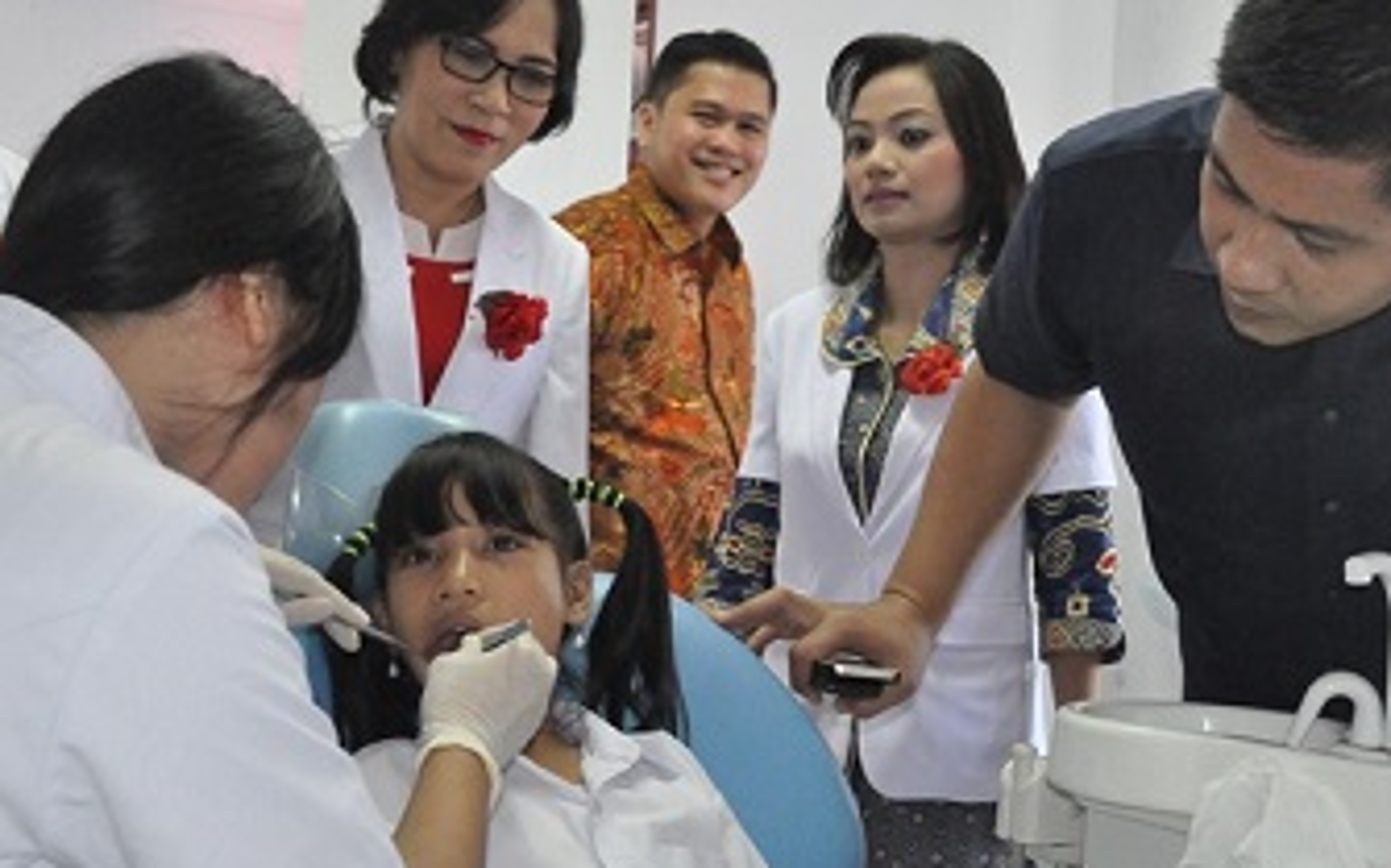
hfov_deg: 39.6
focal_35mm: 51
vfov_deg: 25.3
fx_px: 1932
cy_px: 376
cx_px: 756
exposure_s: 1/80
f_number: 6.3
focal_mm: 28
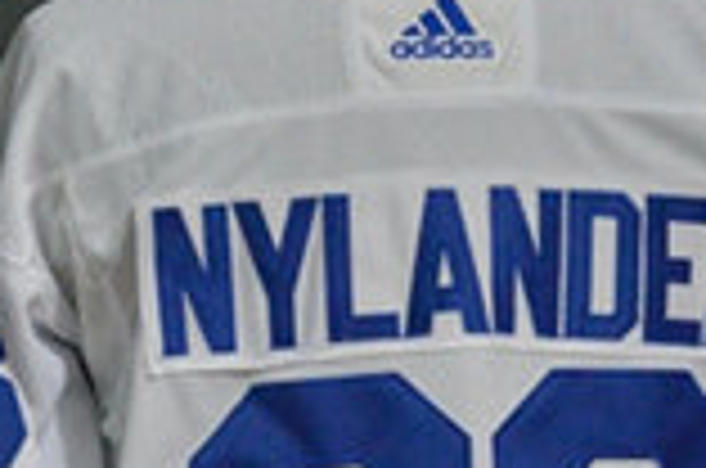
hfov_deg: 6.4
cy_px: 538
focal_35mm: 321
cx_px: -36
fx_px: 6282
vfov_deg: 4.3
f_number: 4.8
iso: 4000
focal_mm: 56
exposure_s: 1/80
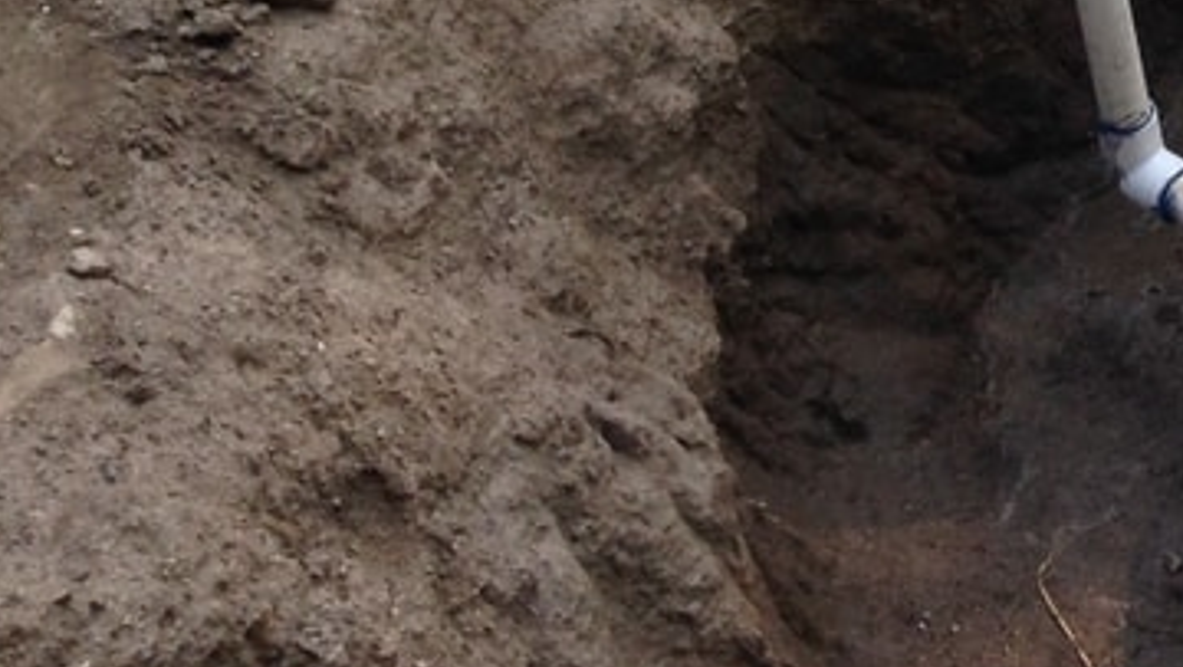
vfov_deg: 8.6
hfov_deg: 14.6
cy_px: -697
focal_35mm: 133
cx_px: 1963
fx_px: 4174
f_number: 2.4
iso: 50
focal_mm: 4.12
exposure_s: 1/291
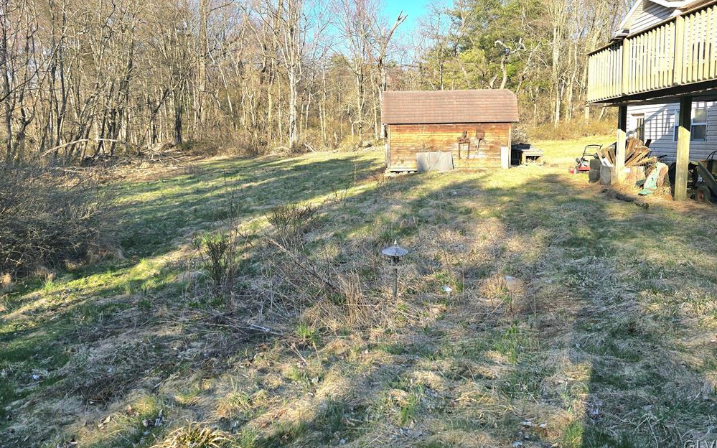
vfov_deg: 49.0
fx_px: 488
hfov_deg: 72.6
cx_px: 362
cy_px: 182
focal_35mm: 25
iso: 12
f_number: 1.7
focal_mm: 6.3
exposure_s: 1/244
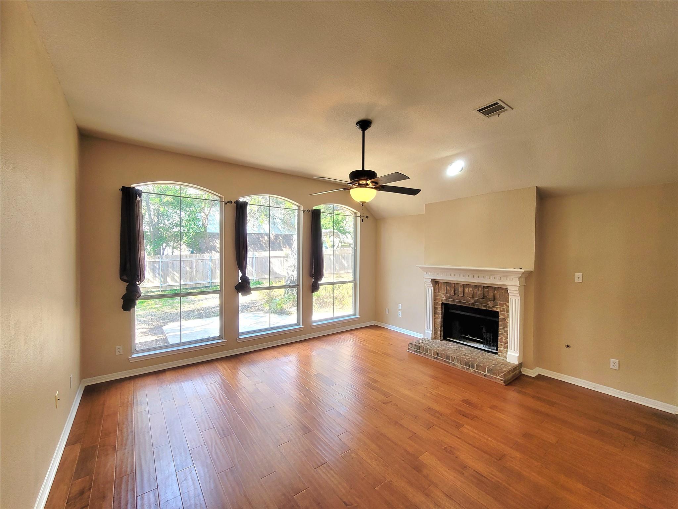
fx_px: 255
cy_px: 254
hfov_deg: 106.2
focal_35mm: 13
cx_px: 339
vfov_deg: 89.9
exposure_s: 1/60.2
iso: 80
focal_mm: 2.2
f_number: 2.2
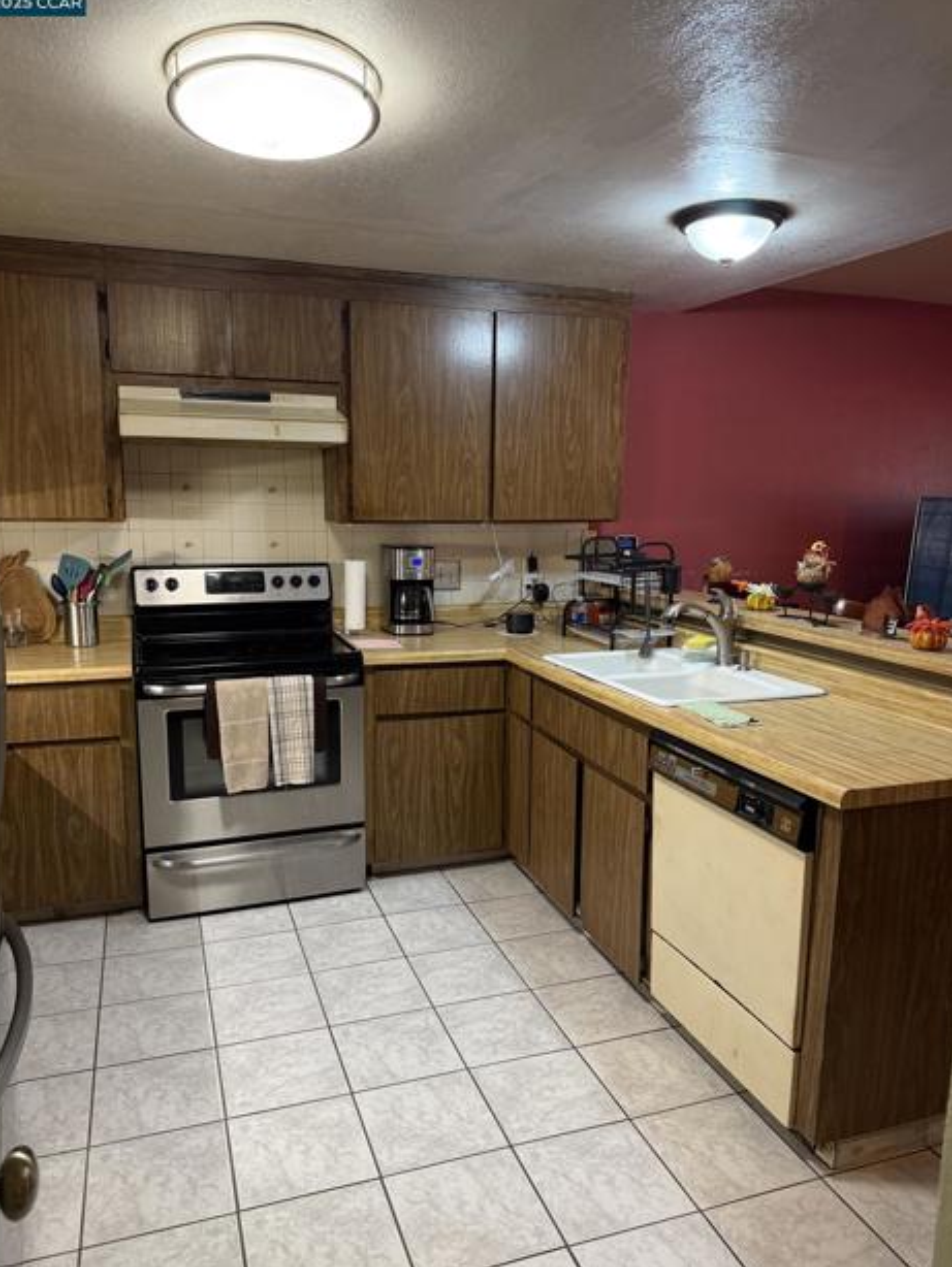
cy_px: 648
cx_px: 467
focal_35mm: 25
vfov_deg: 69.4
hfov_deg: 54.9
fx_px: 916
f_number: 1.78
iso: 200
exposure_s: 1/60
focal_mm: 6.76
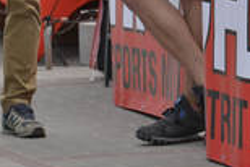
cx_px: 11
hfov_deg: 3.7
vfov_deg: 2.4
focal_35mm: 561
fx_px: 3899
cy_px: -163
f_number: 4
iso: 200
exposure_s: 1/2000
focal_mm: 135
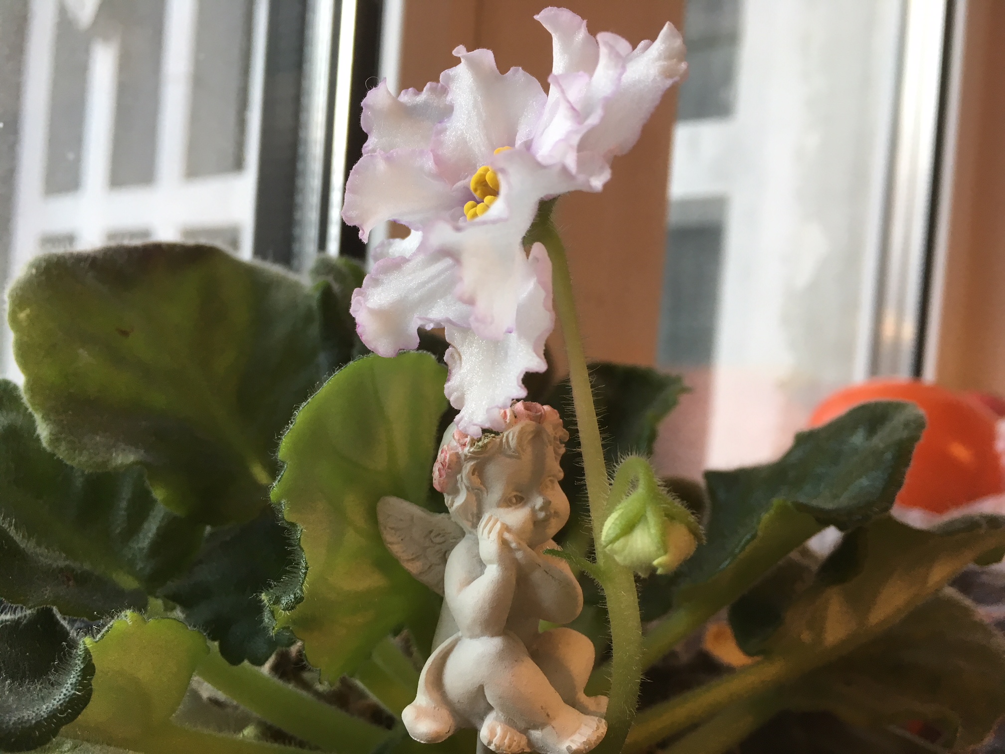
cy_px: 377
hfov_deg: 61.7
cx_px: 502
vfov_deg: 48.2
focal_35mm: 29
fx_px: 842
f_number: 2.2
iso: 32
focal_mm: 4.15
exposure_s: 1/33
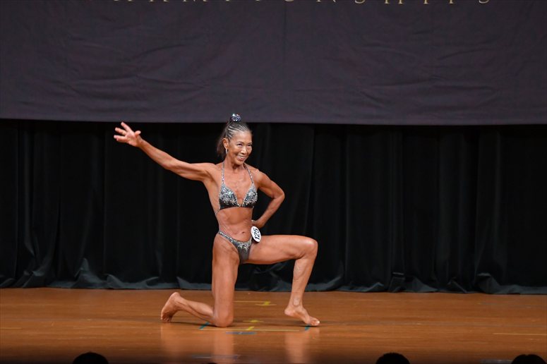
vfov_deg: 5.1
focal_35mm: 270
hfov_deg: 7.6
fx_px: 4101
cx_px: 274
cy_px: 182
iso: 4000
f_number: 5.6
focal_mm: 180
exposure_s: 1/400
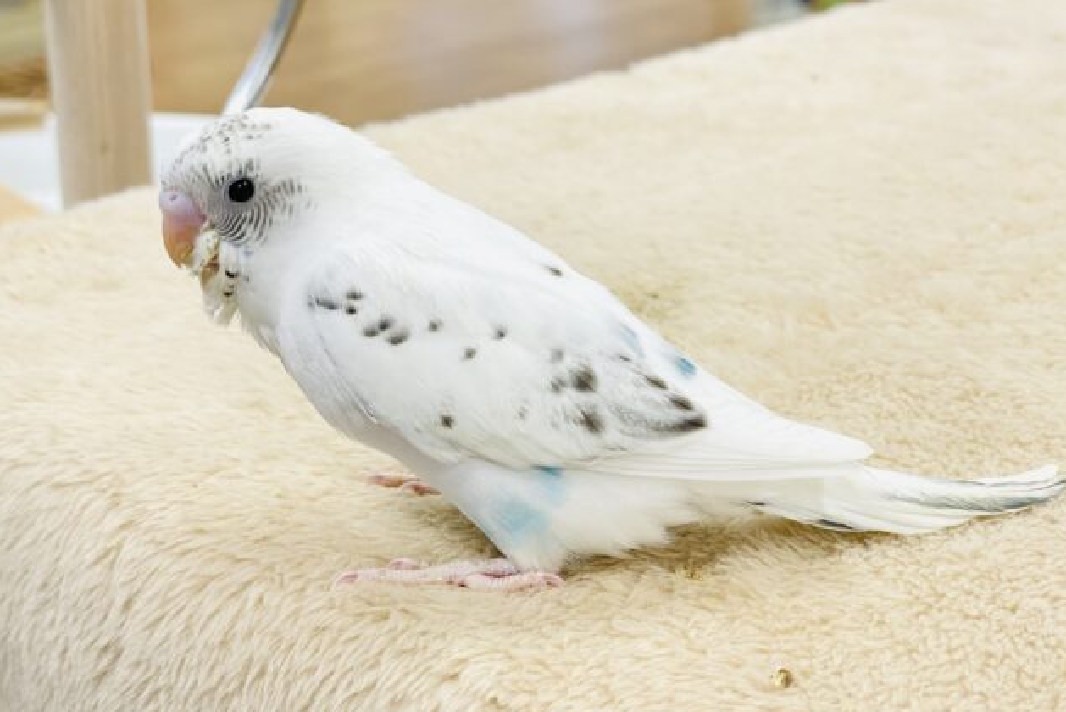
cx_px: 539
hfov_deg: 36.2
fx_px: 1629
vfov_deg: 24.6
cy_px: 349
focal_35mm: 55
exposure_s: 1/99
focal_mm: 6
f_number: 2
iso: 64
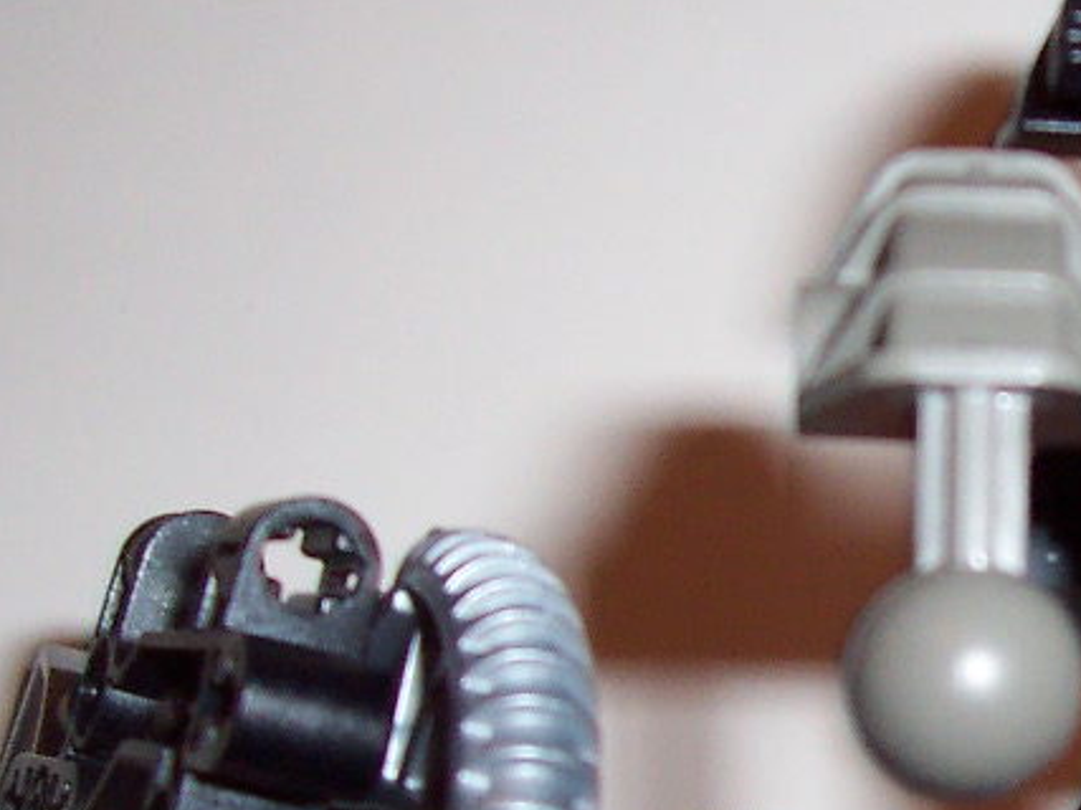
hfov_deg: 17.8
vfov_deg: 14.1
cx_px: 1352
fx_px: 3247
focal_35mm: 104
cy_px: 643
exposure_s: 1/60
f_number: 2.8
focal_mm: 5.6
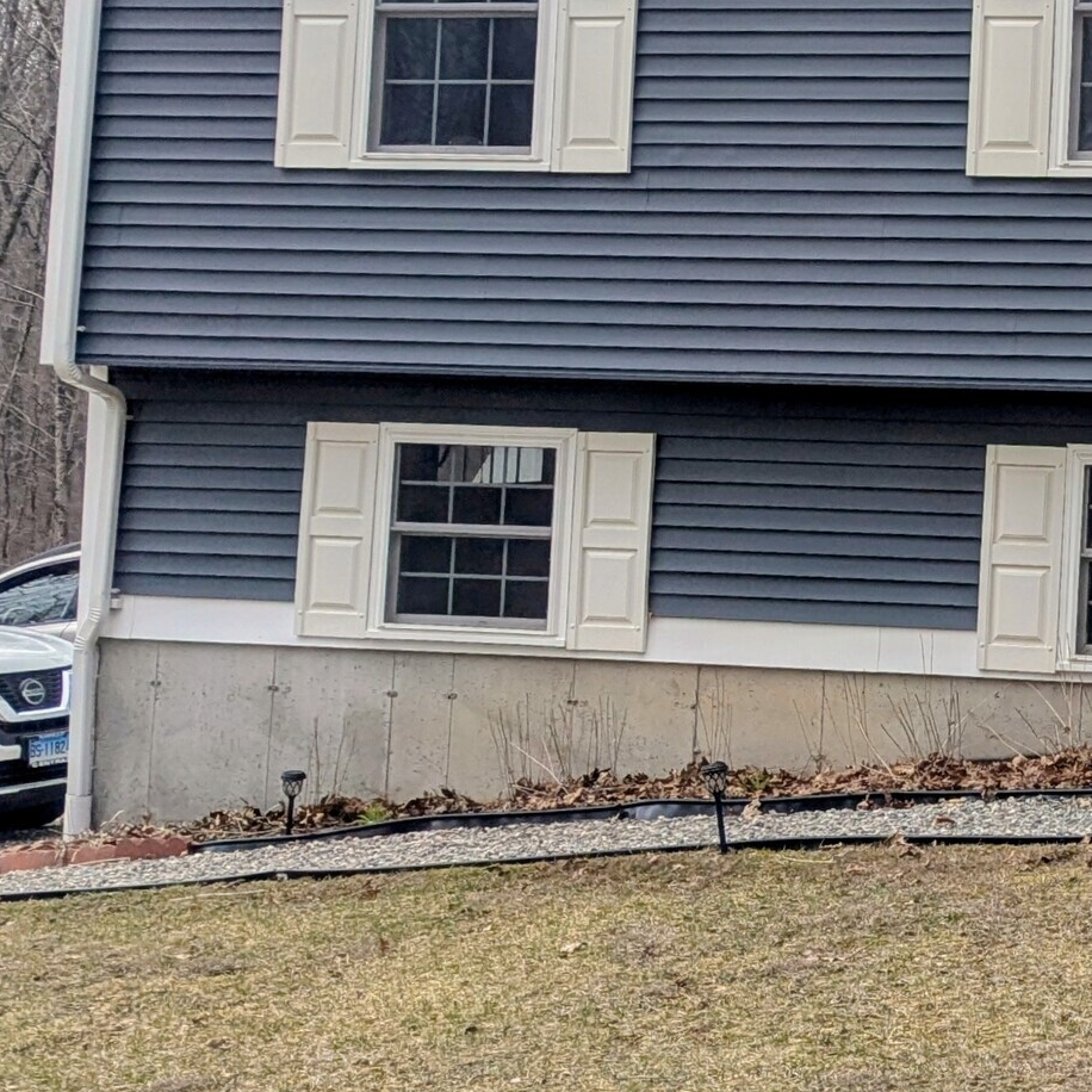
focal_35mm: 71
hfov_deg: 20.7
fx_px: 2534
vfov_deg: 23.9
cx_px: 1645
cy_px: 211
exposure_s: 1/2632
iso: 46
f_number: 1.85
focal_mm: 6.81
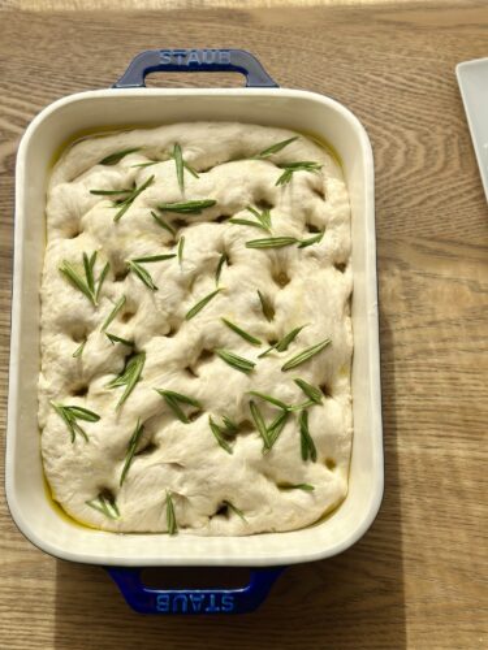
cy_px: 325
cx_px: 244
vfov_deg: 39.7
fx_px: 902
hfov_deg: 30.3
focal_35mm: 48
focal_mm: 6.86
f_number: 1.78
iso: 80
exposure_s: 1/1721
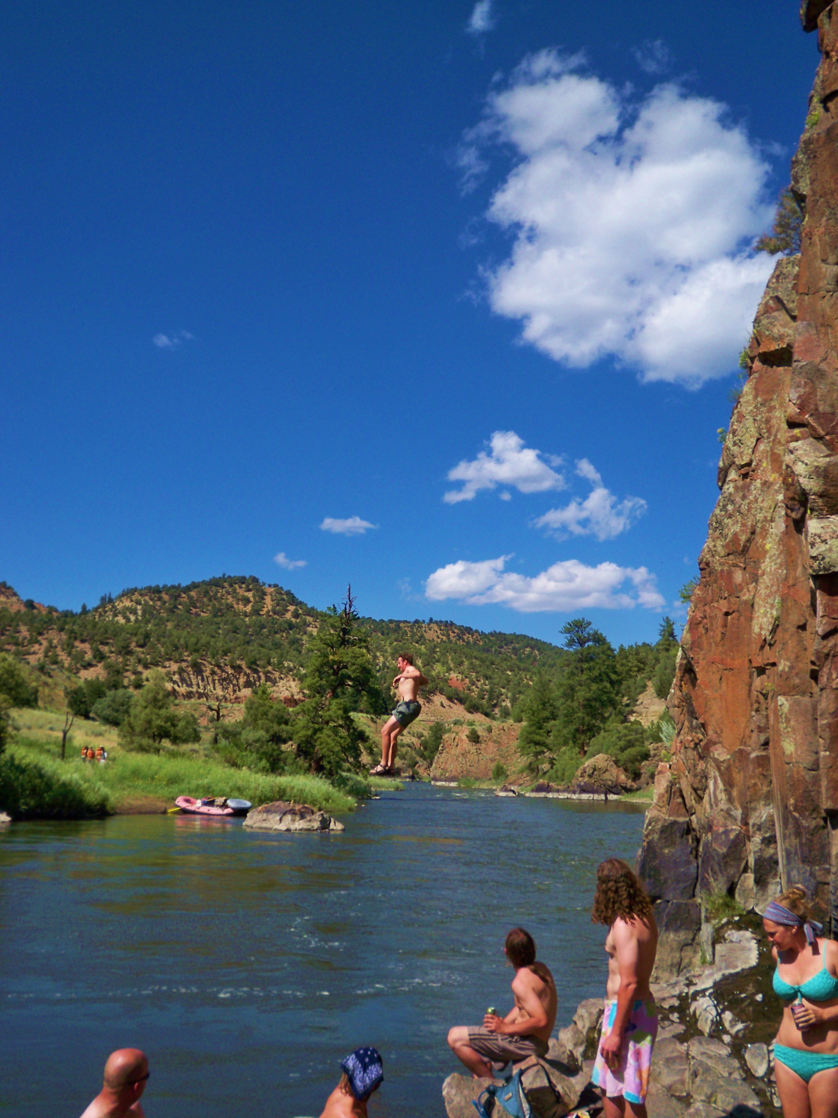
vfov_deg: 52.6
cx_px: 419
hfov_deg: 40.7
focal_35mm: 35
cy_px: 559
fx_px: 1130
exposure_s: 1/800
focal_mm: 6.3
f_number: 4.7
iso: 80
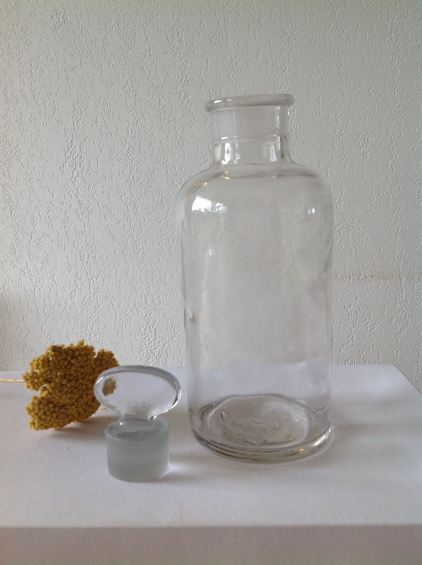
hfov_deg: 40.6
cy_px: 282
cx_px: 211
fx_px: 570
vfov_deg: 52.7
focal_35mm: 35
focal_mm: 4.28
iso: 80
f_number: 2.4
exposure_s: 1/120
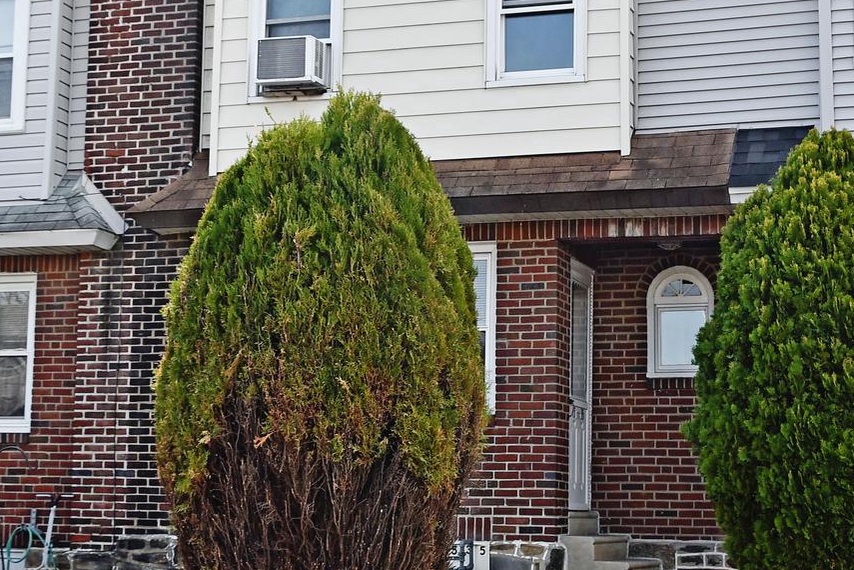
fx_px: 1874
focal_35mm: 79
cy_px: 236
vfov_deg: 17.3
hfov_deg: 25.7
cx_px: 436
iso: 110
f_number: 8
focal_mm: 22
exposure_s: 1/250
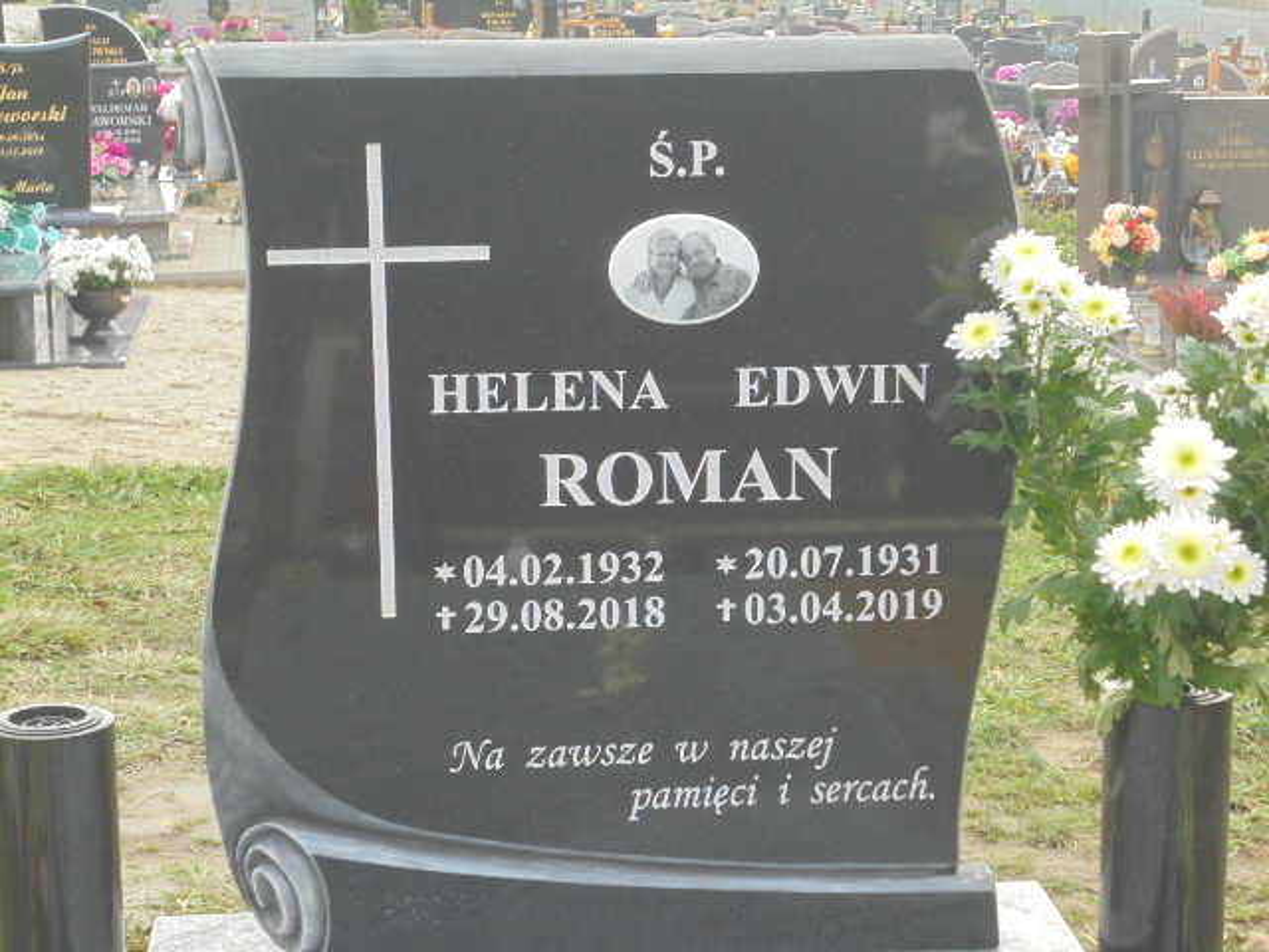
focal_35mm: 73
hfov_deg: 26.7
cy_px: 476
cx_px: 634
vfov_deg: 20.2
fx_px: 2676
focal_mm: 13.1
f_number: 6.1
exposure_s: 1/40
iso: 100
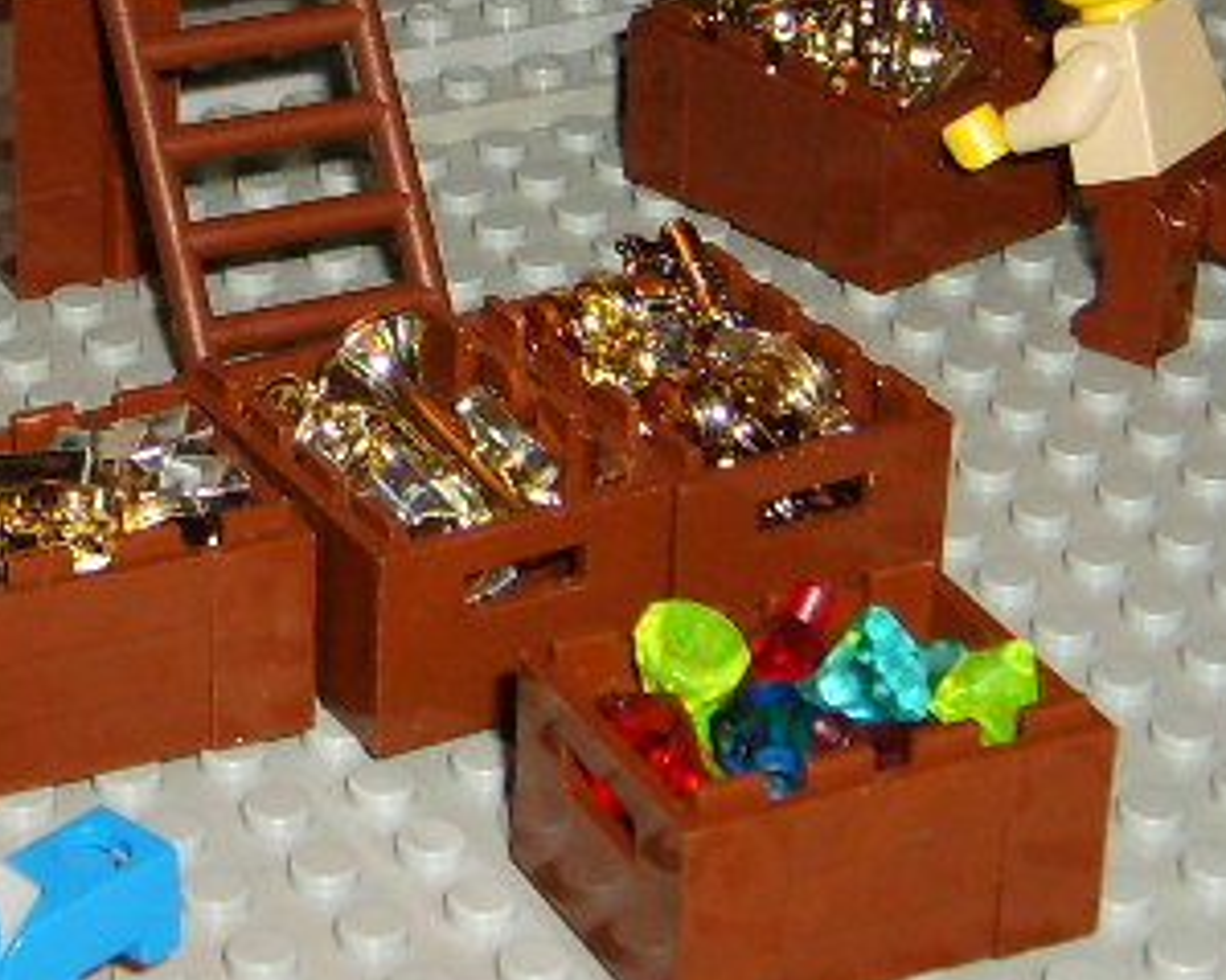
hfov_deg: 16.3
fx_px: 4244
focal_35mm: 117
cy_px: 41
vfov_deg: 13.0
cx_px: 164
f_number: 2.8
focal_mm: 5.8
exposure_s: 1/30
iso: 100
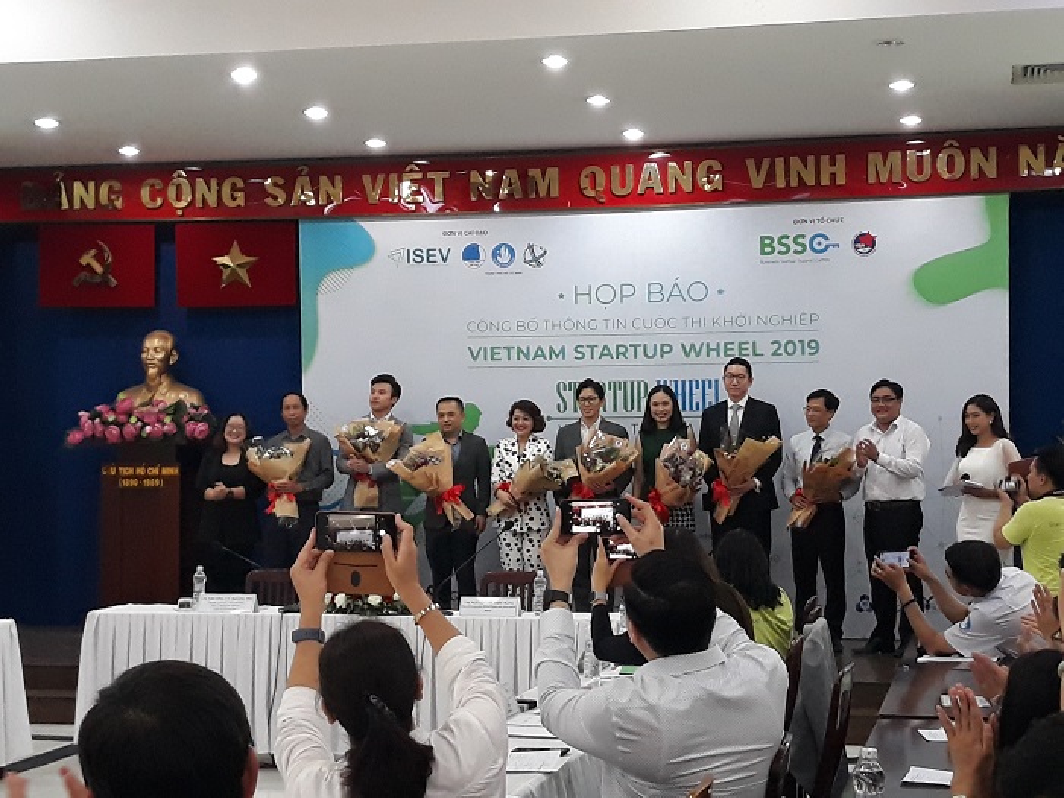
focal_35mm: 27
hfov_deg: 65.3
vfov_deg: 51.4
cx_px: 532
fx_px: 830
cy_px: 399
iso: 200
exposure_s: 1/50
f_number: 1.7
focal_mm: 3.71
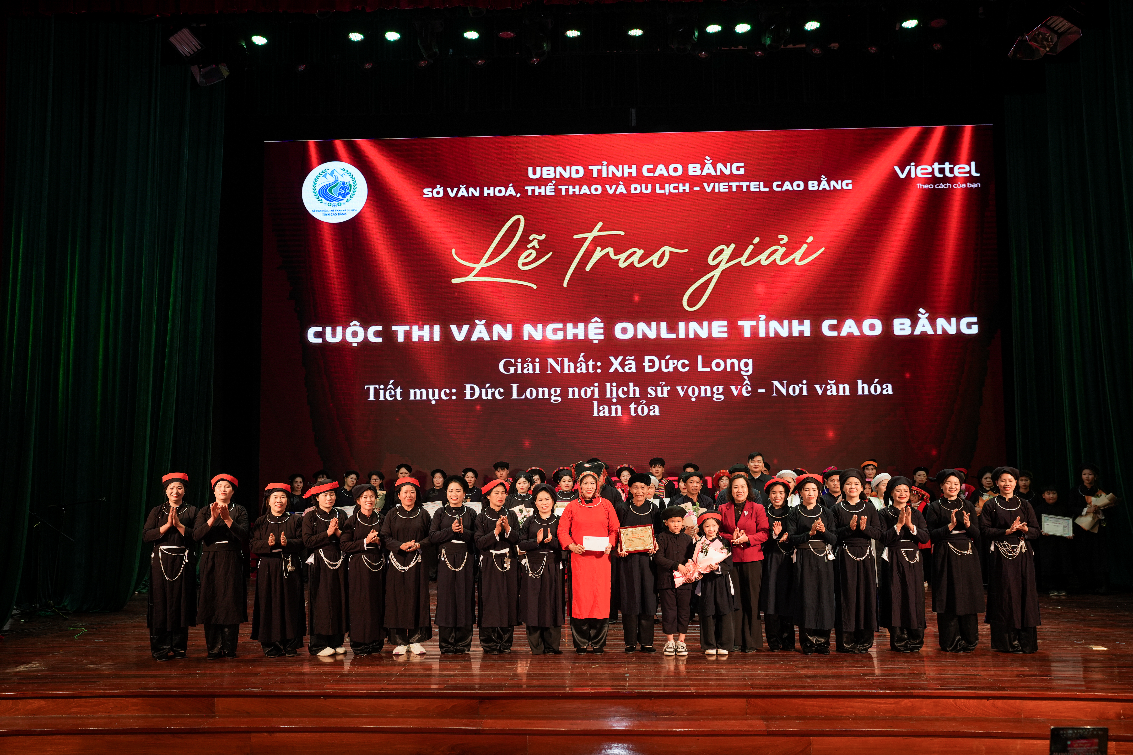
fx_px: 1070
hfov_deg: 55.8
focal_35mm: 34
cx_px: 566
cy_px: 378
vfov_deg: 38.9
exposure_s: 1/200
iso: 500
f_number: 4
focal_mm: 34
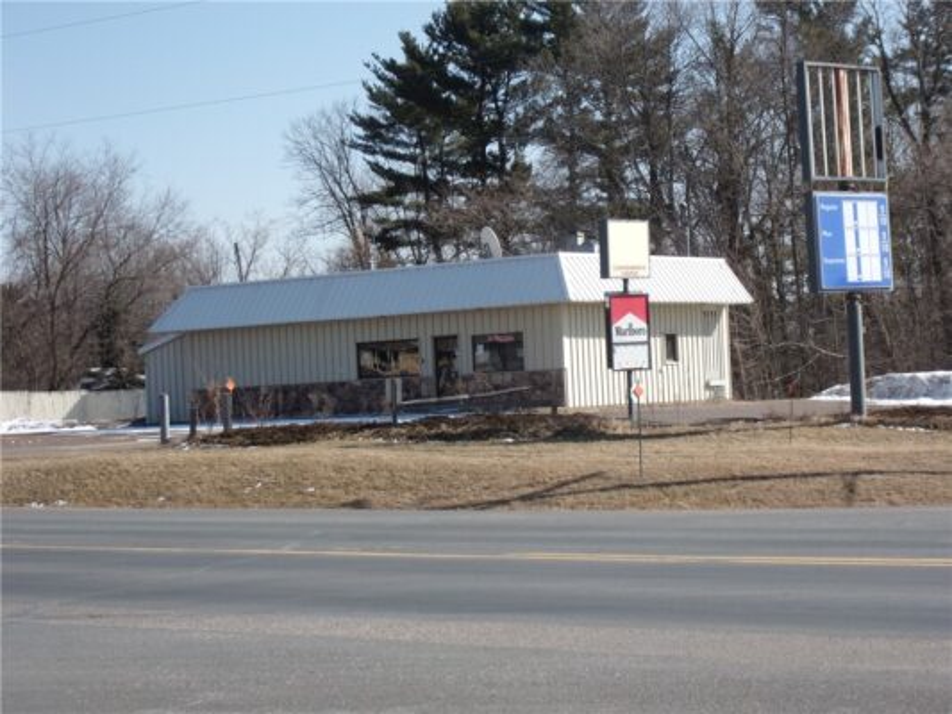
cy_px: 357
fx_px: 2091
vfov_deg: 19.4
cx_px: 476
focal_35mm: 76
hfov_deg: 25.7
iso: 80
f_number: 4.7
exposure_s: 1/500
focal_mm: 13.6
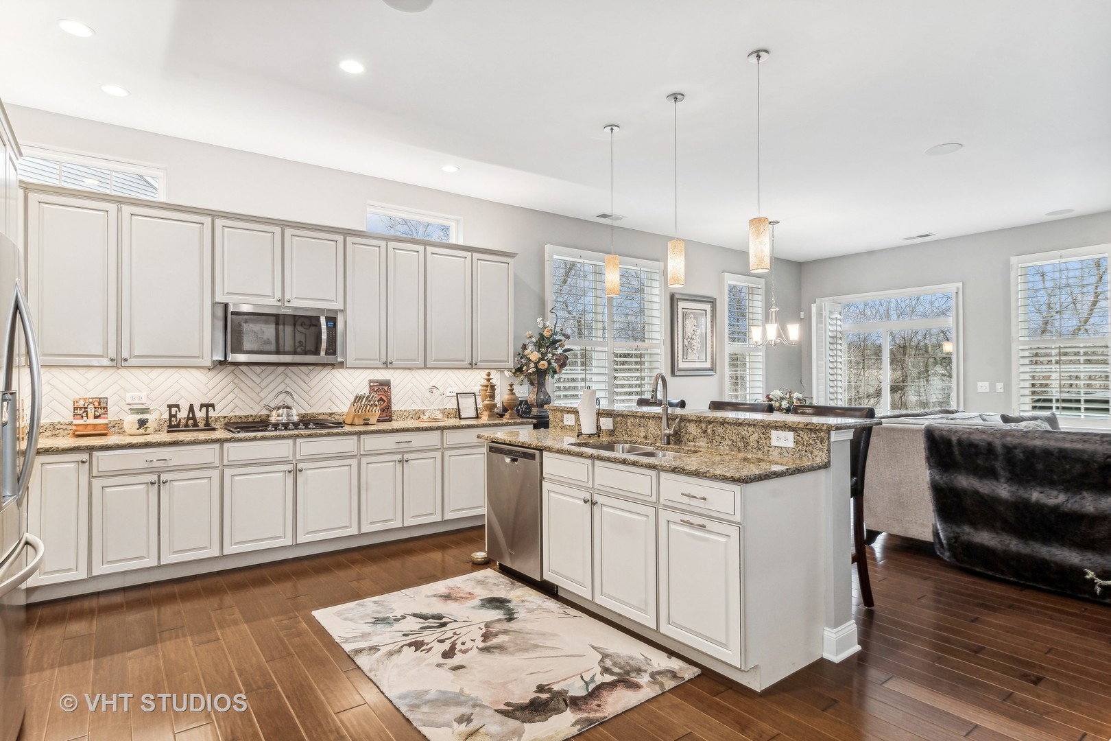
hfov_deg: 90.0
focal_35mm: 18
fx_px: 555
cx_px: 556
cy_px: 370
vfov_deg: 67.4
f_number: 9
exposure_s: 1/8
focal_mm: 12
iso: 100
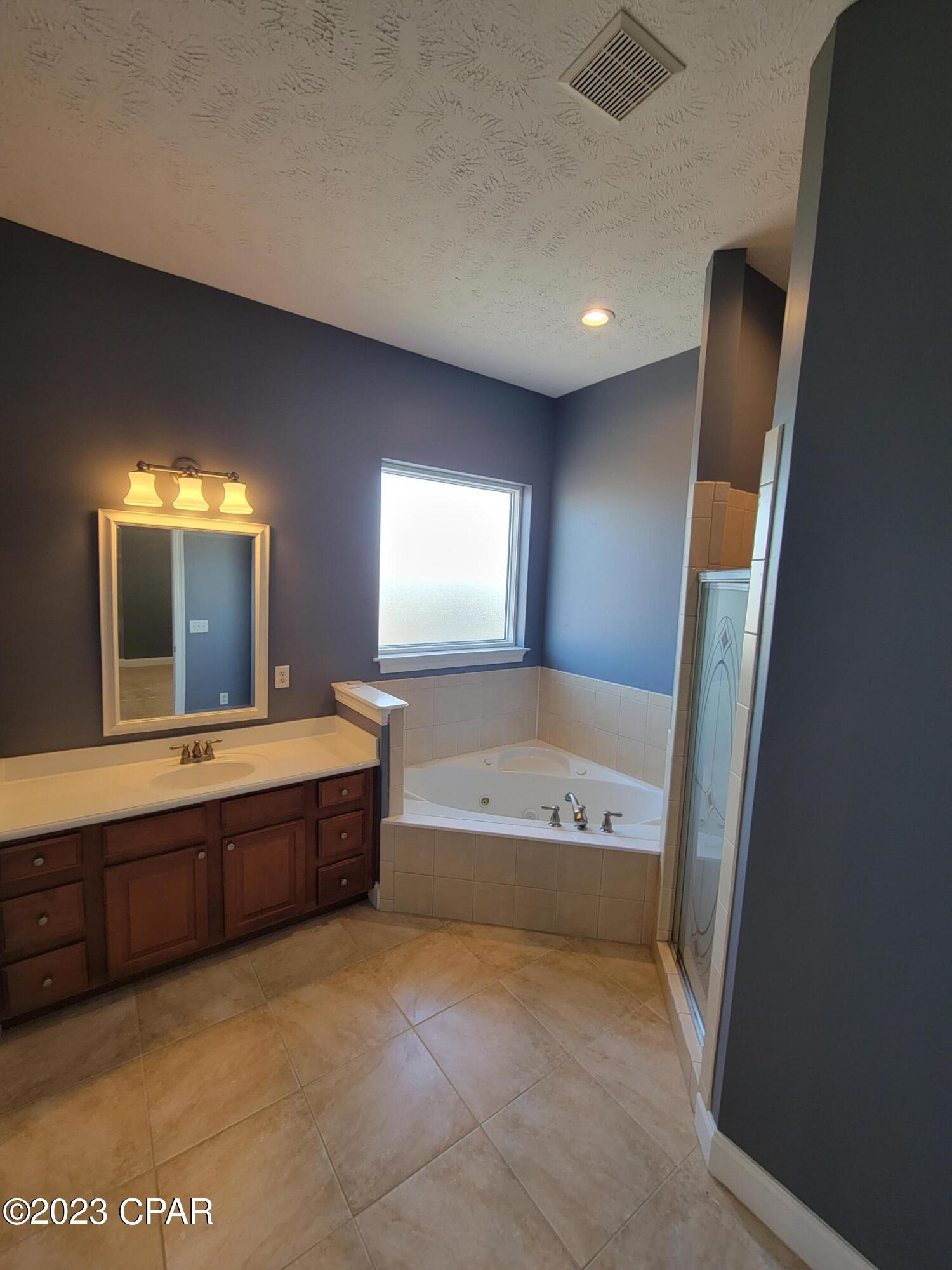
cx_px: 476
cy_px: 635
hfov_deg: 89.9
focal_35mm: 13
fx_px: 477
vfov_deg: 106.2
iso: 80
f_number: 2.2
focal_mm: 2.2
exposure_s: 1/60
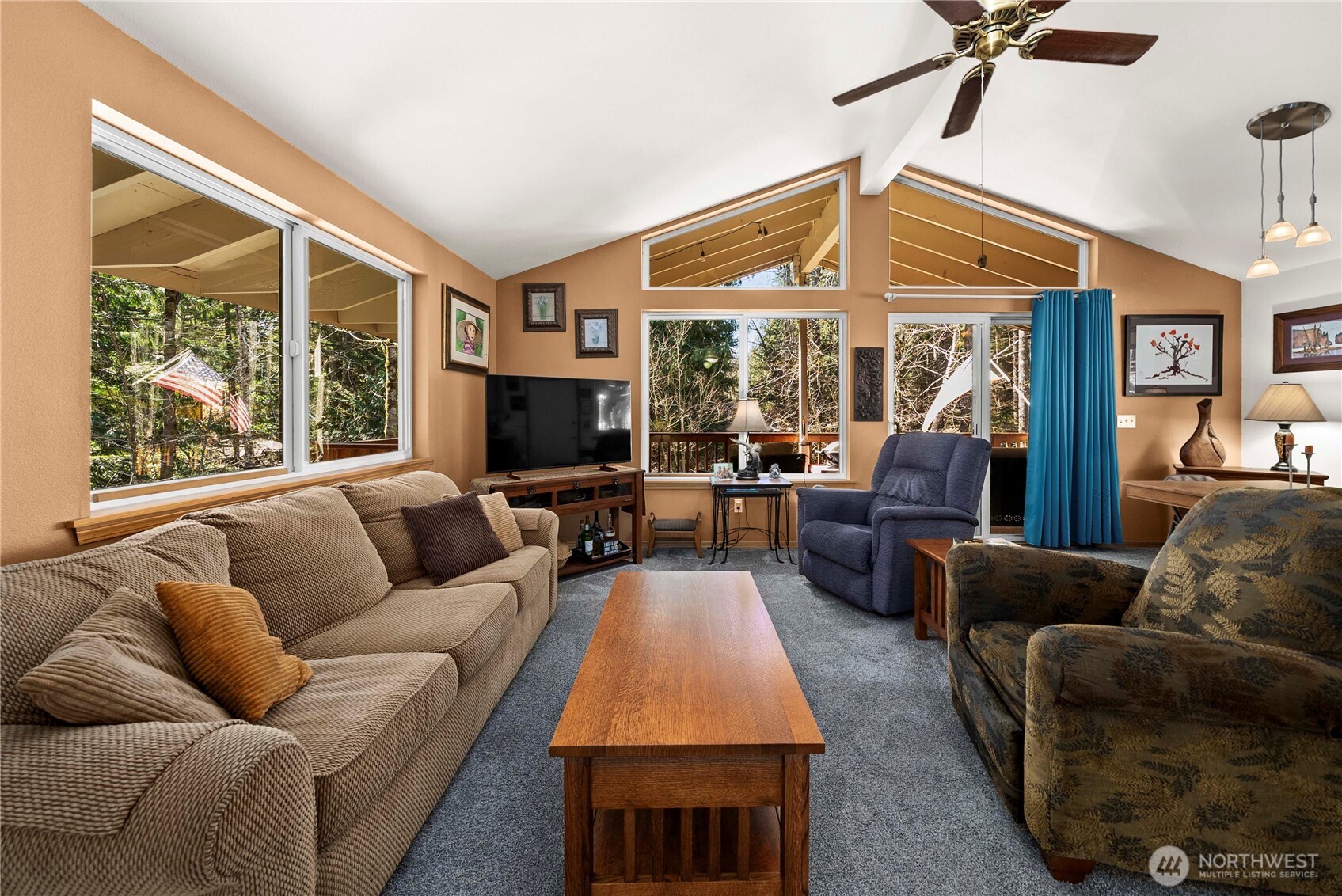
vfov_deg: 90.1
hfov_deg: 112.6
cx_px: 671
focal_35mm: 12
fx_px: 448
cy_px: 448
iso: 1000
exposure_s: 1/4
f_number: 7.1
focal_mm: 12
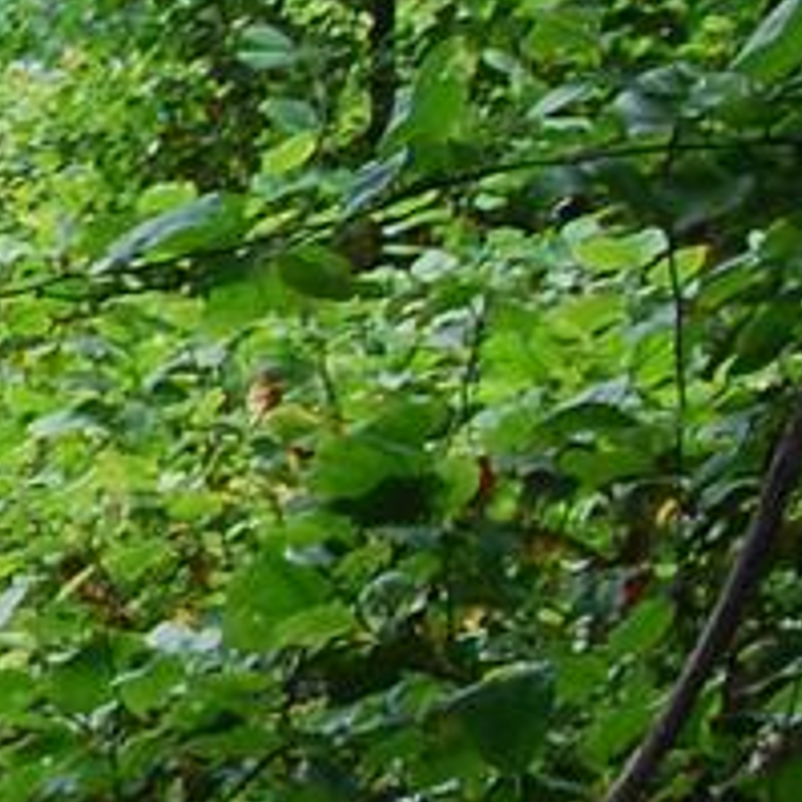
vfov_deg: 6.7
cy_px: 508
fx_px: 6894
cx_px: -2680
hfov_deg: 5.6
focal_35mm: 263
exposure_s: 1/60
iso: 200
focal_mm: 20
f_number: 8
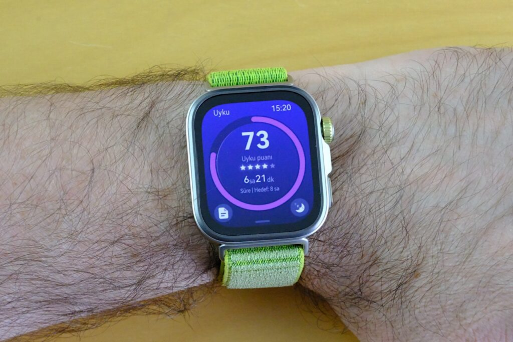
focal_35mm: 120
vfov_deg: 11.4
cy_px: 171
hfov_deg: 17.1
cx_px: 256
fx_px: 1709
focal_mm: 80
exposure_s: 1/100
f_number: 16
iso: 12800
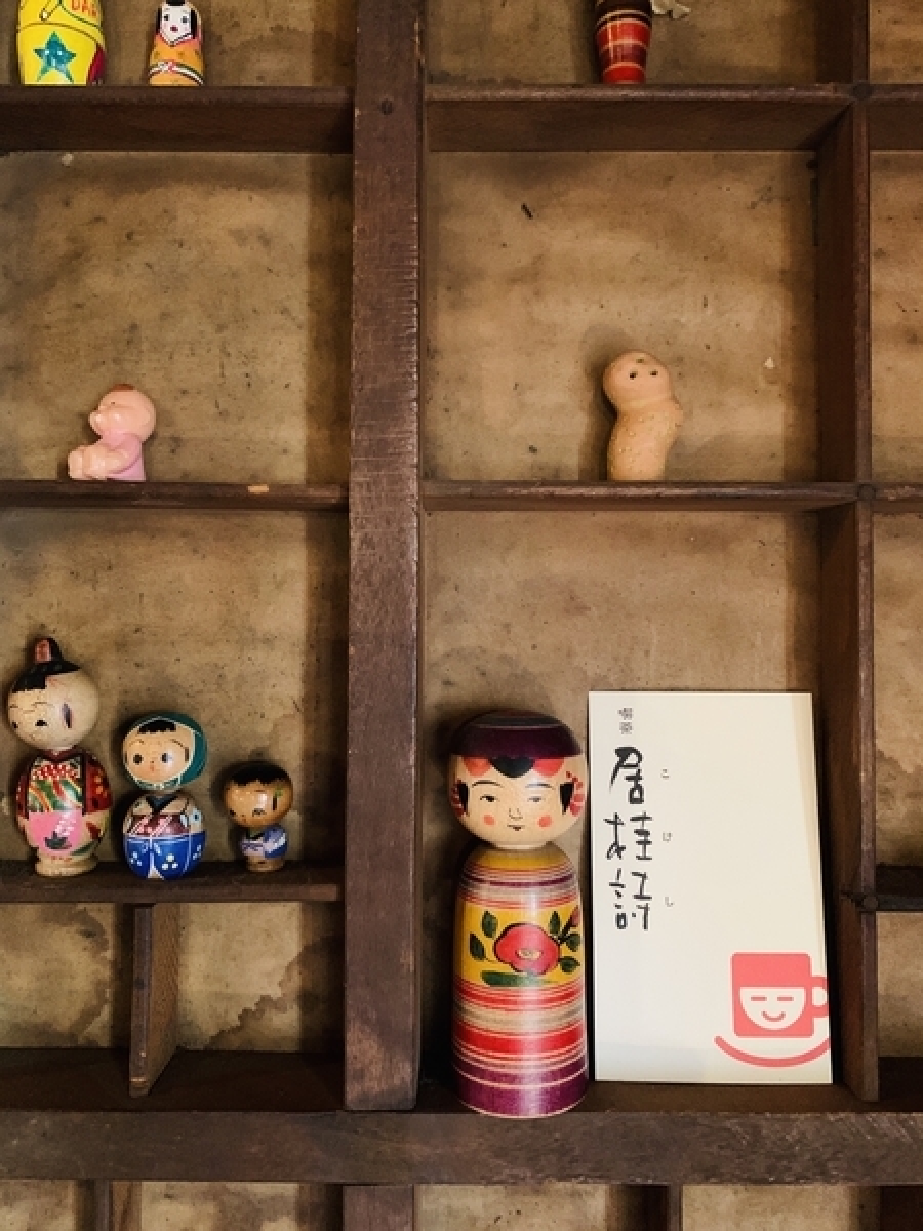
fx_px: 924
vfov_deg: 67.3
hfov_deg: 53.1
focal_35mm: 26
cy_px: 616
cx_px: 462
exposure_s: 1/25
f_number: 1.8
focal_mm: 4.25
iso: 640
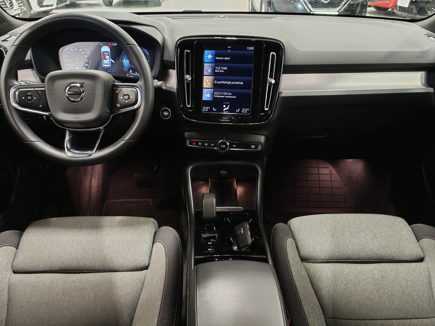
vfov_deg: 46.8
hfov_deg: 60.0
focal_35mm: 30
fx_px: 377
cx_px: 218
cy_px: 163
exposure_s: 1/50
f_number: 1.9
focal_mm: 6.12
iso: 1000
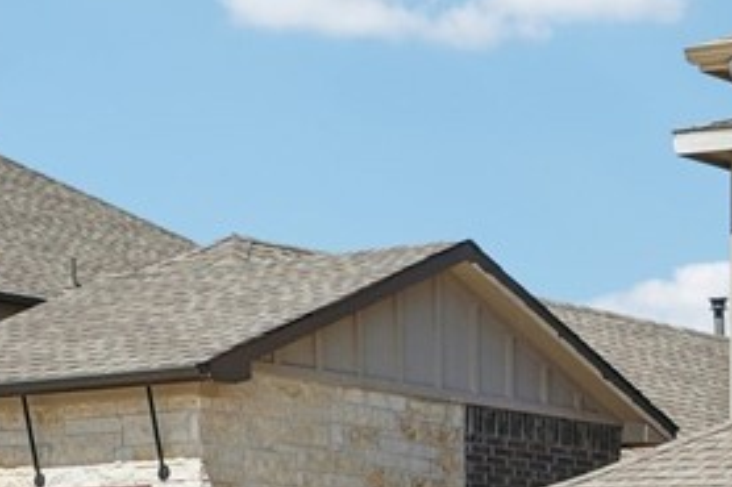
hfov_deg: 14.0
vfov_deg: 10.8
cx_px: 1390
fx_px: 2580
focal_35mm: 127
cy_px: 391
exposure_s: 1/500
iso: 100
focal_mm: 32.5
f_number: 8
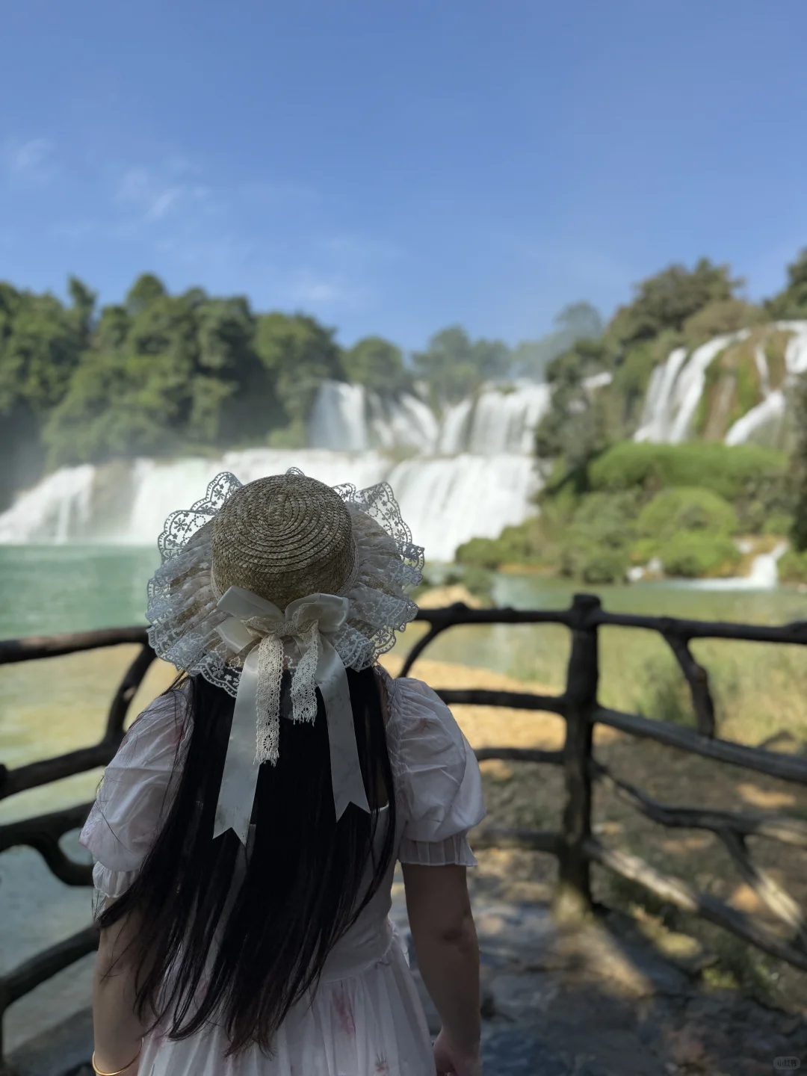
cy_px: 538
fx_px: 746
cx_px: 404
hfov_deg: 56.8
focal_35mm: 24
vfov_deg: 71.6
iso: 100
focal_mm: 6.76
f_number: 1.78
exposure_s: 1/4167
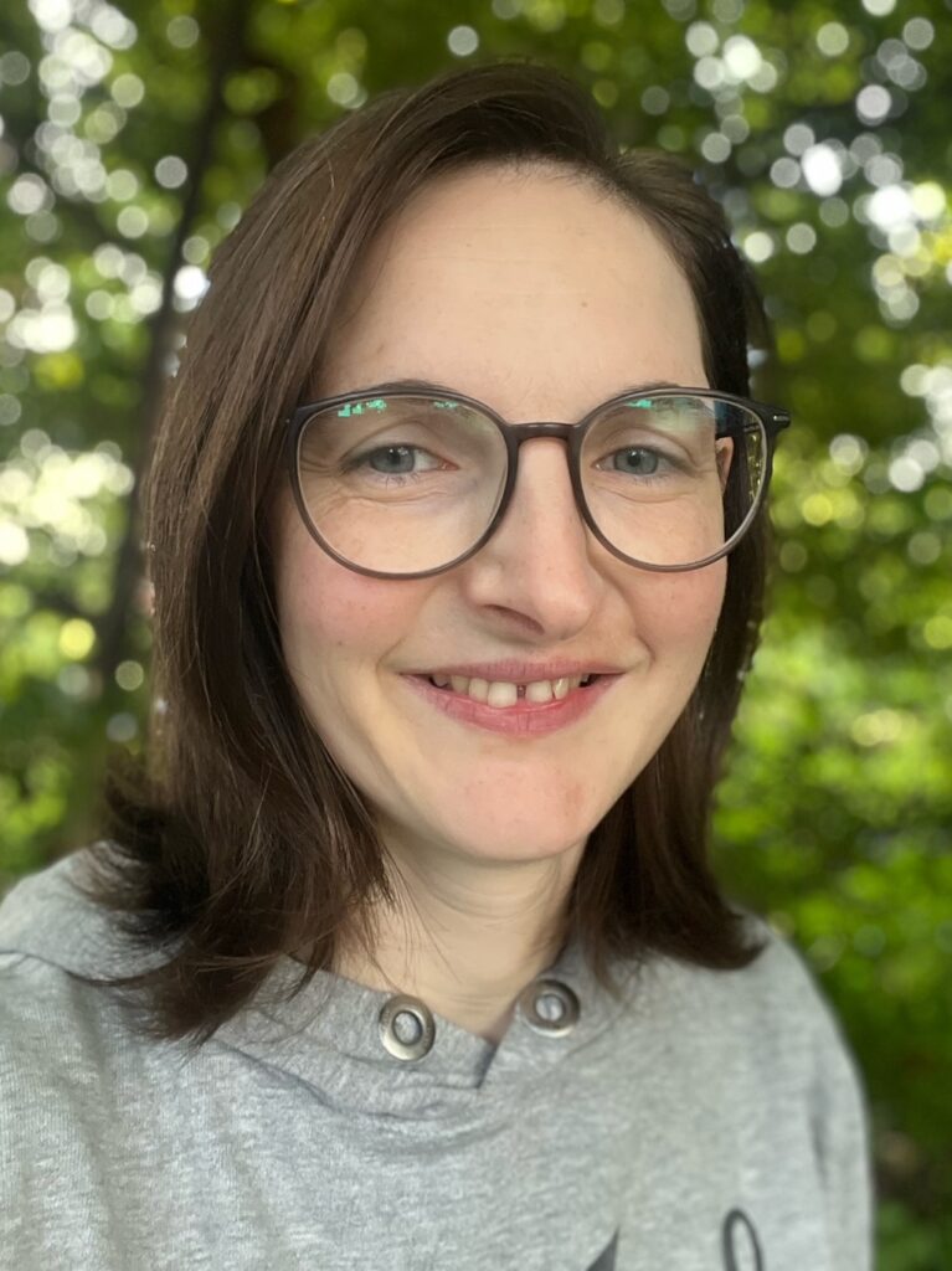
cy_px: 636
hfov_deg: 46.8
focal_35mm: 30
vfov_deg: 60.0
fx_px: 1101
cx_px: 476
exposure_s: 1/60
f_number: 2.2
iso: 200
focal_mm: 2.71
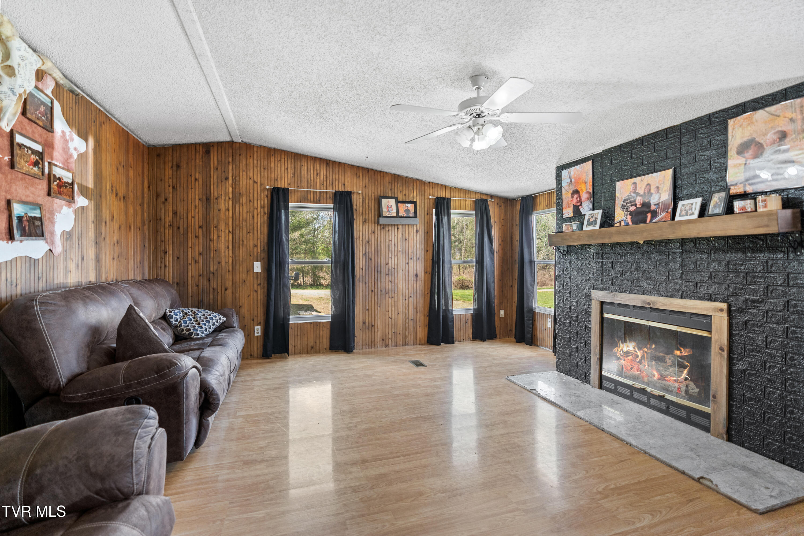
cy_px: 268
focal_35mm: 16
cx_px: 402
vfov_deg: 73.7
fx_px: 357
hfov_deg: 96.7
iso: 250
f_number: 2.8
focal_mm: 16
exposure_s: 1/25
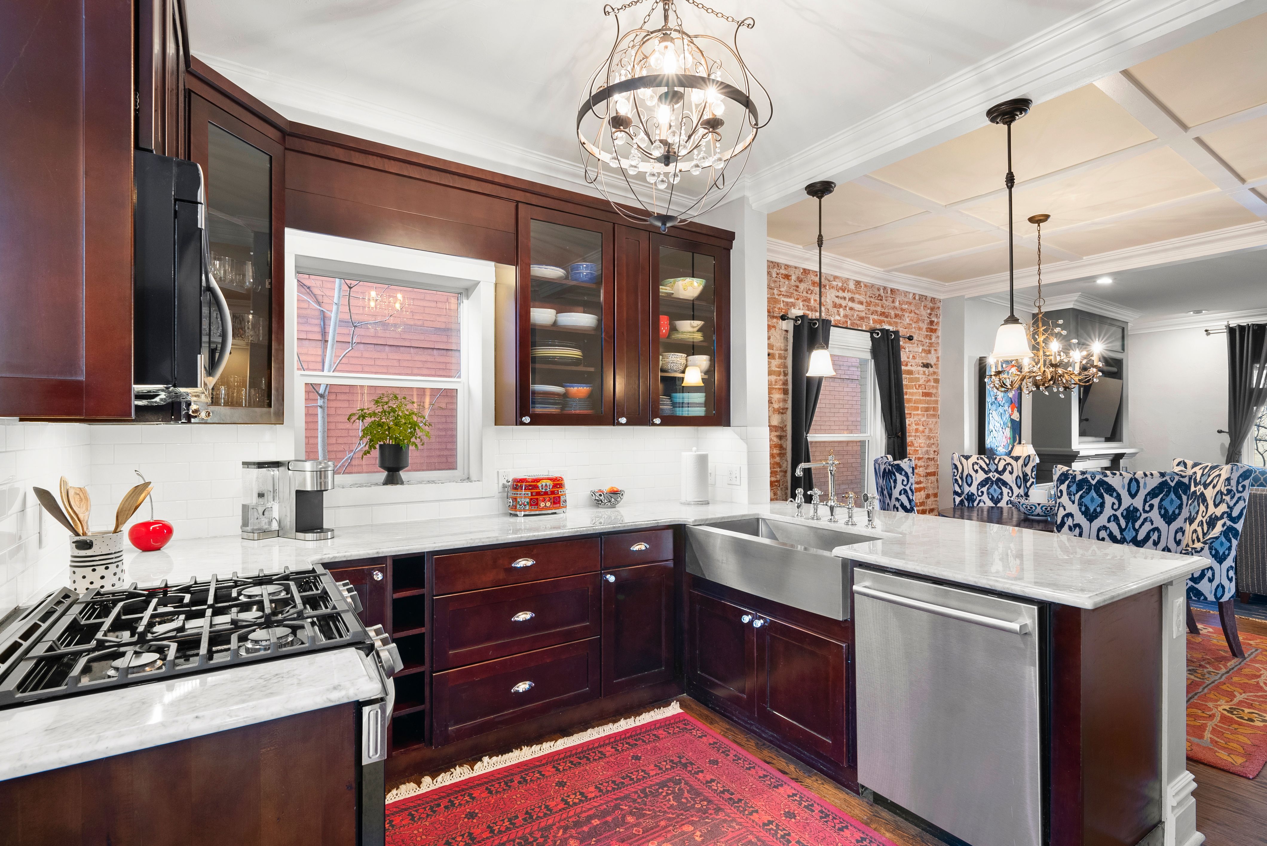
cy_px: 423
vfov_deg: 70.5
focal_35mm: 17
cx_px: 634
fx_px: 599
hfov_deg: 93.2
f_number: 8
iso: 640
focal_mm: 17
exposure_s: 1/4
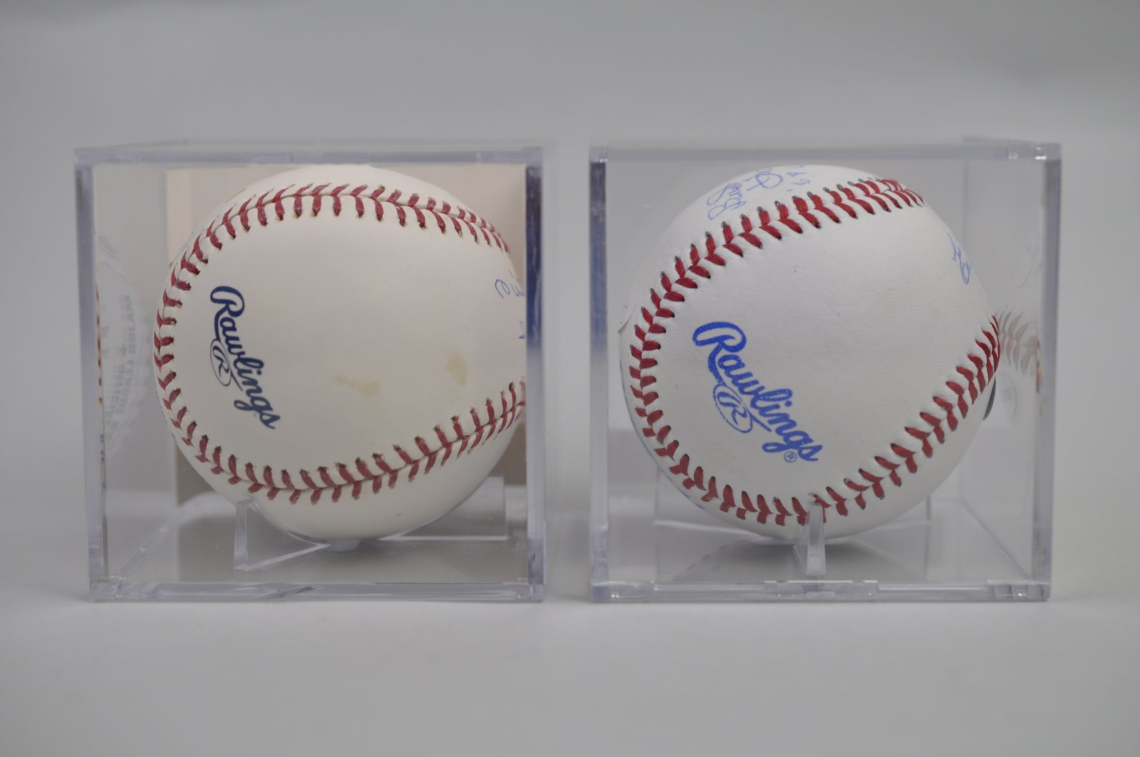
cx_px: 570
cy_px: 378
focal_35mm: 60
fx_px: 1898
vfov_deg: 22.6
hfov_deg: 33.4
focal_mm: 40
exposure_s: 1/80
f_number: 4.5
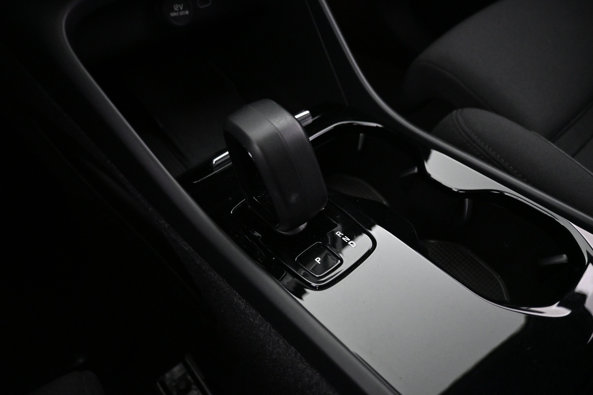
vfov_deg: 53.1
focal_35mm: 24
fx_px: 395
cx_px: 296
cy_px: 198
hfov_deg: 73.7
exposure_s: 1/40
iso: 4000
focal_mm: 16
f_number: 3.5
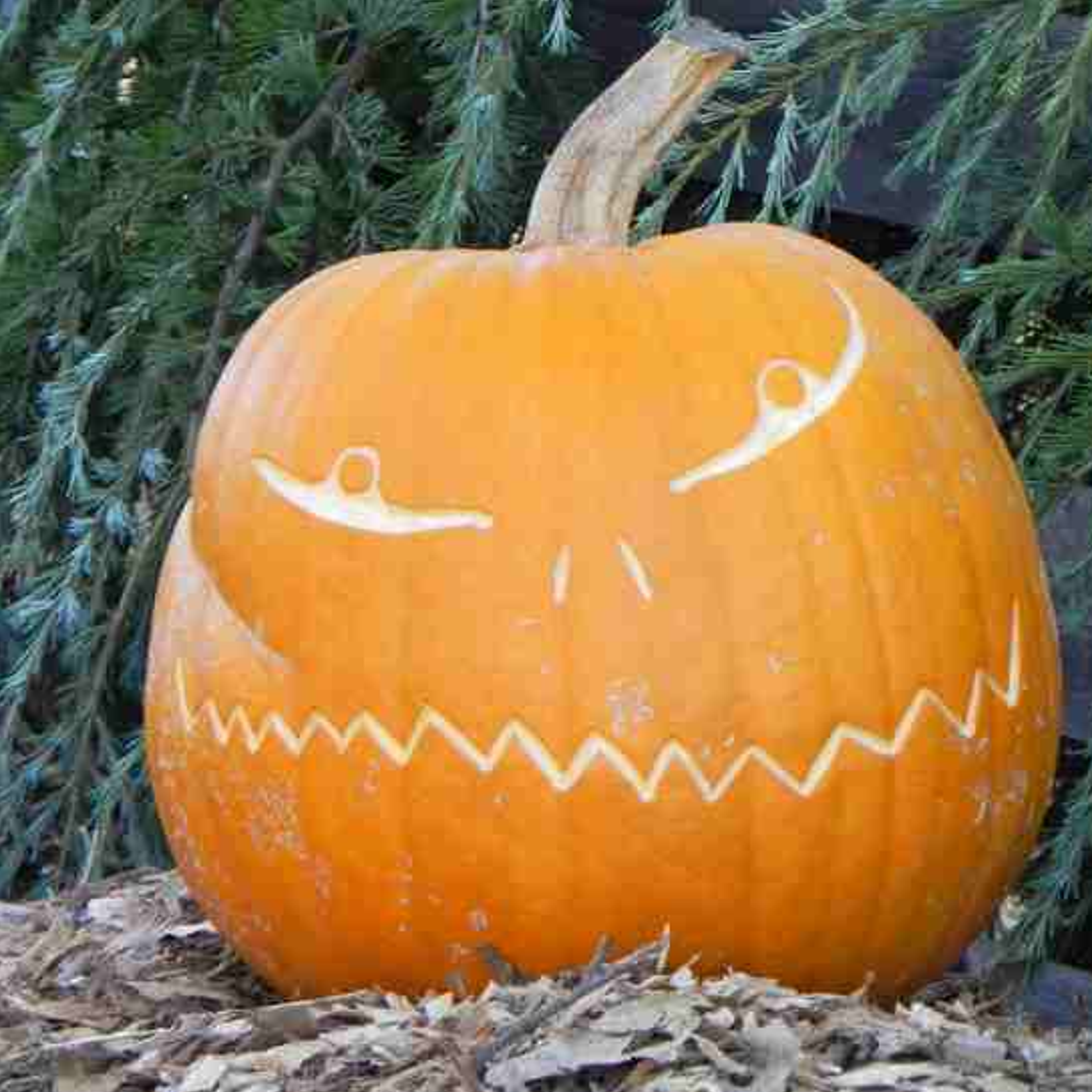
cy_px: 548
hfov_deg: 10.2
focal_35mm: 171
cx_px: 727
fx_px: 6103
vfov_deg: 10.2
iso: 160
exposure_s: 1/95.3
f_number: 4.5
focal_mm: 25.7
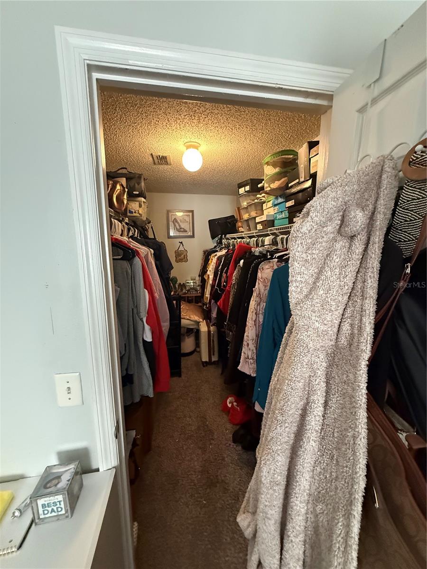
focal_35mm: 14
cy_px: 284
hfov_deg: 85.7
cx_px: 214
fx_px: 230
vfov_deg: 102.1
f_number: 2.2
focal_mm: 2.22
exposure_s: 1/40
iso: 1000
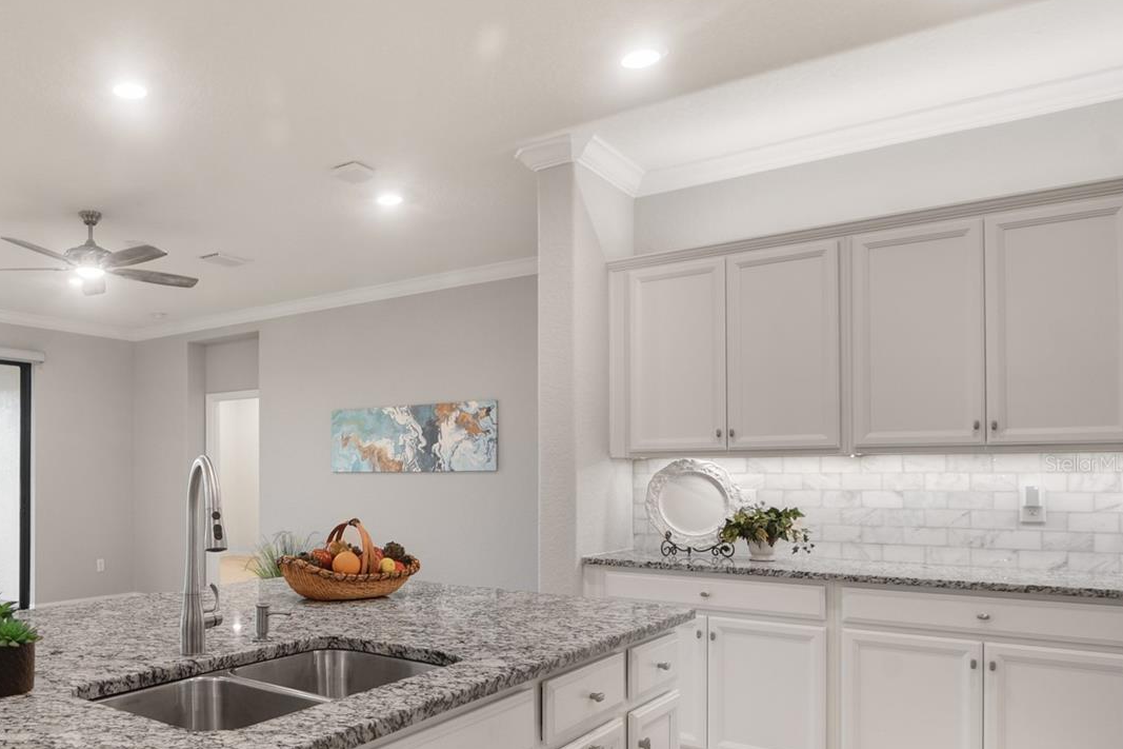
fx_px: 842
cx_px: 297
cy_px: 464
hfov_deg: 63.9
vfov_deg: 47.5
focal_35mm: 27
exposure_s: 1/2
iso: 125
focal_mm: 12
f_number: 9
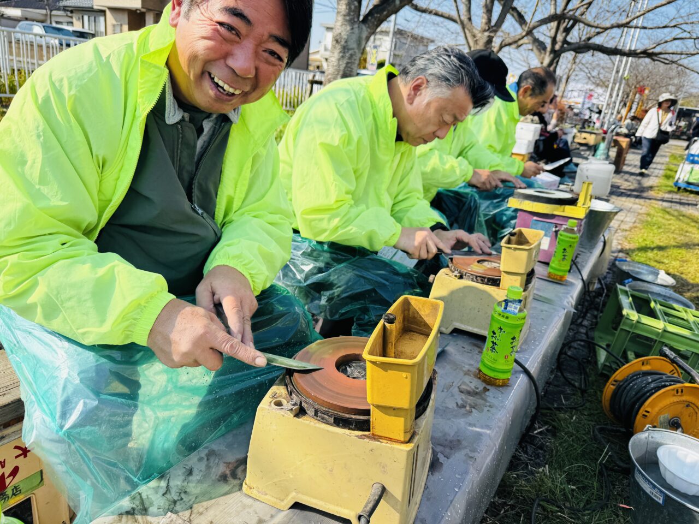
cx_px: 350
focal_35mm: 24
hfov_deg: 71.6
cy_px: 262
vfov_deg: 56.8
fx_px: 485
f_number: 1.78
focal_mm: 6.76
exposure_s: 1/1456
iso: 80
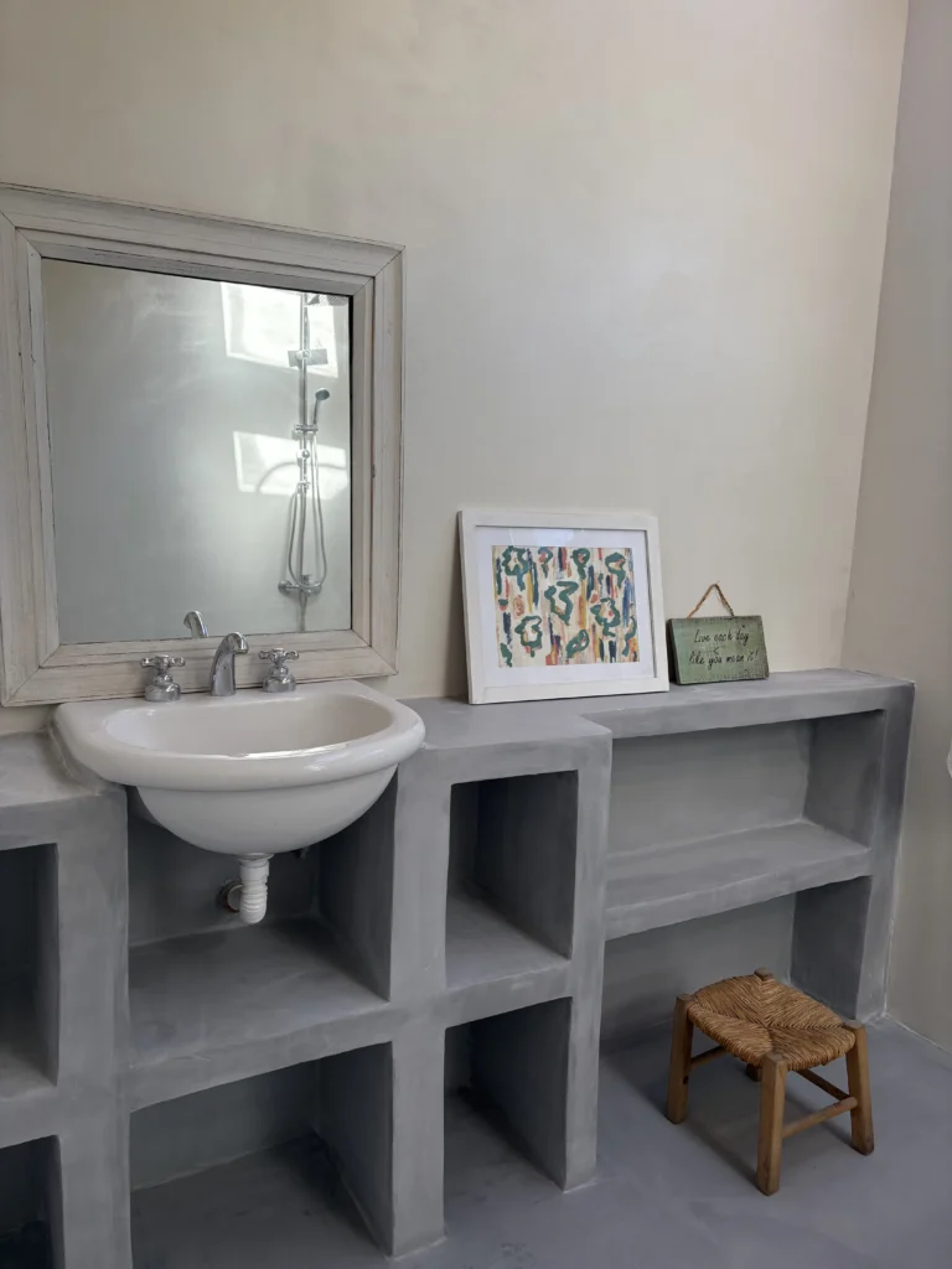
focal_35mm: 26
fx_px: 953
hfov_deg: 53.1
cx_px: 476
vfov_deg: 67.3
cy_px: 634
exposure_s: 1/507
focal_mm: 5.96
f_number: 1.6
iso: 64
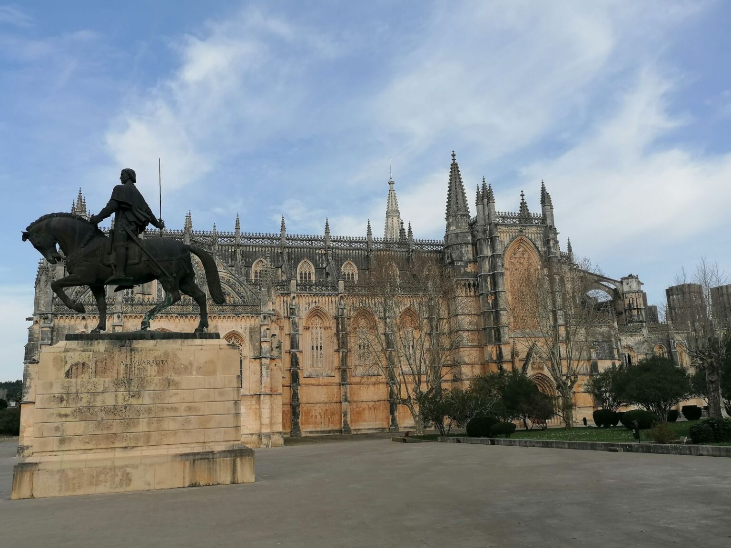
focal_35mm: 31
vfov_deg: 45.4
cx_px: 366
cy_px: 274
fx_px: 655
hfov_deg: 58.4
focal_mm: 4.75
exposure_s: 1/1326
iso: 50
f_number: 1.8
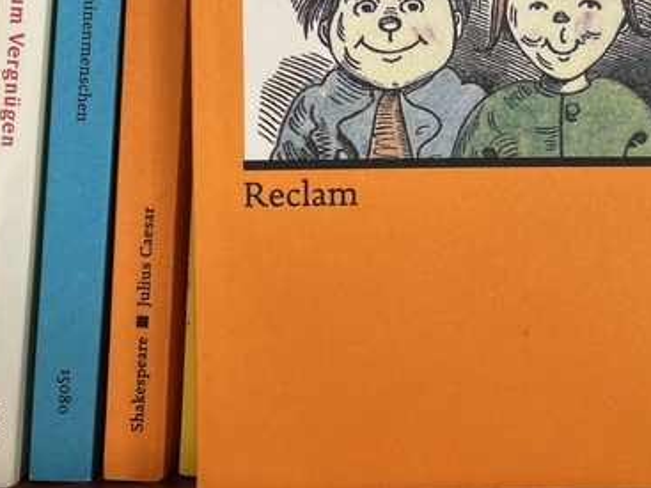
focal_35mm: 47
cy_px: 84
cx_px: 425
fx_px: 884
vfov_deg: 30.0
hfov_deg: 40.0
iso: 64
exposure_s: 1/121
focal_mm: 5.1
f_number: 1.6
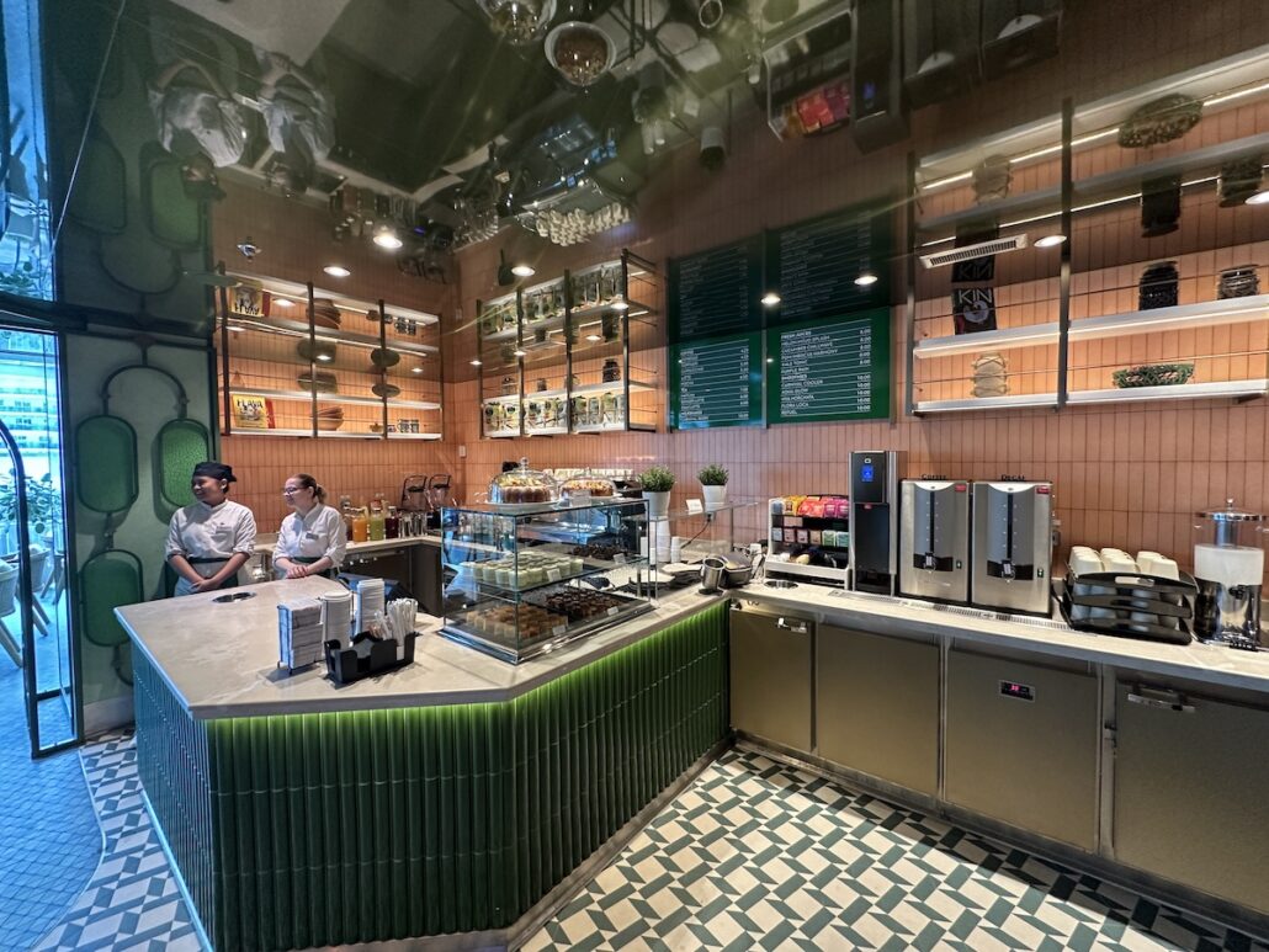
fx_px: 513
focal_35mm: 14
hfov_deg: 102.0
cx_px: 634
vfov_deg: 85.7
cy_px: 476
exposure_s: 1/61
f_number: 2.2
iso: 250
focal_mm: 2.22
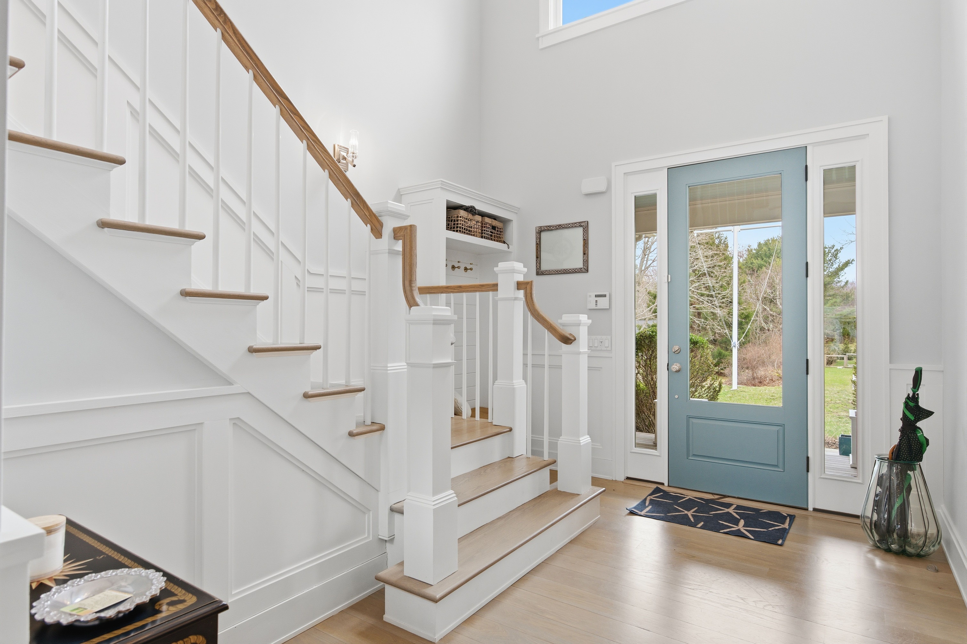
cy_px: 322
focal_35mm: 20
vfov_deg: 63.2
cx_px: 484
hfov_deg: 85.4
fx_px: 524
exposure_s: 1/400
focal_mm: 19.5
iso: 400
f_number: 8
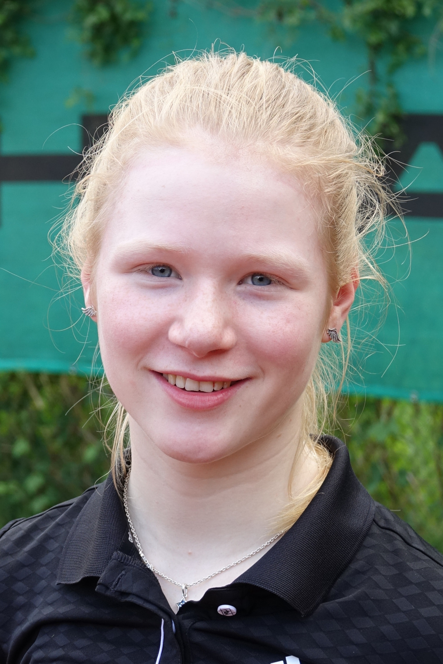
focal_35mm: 70
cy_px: 332
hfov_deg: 19.5
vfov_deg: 28.8
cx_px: 222
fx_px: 1292
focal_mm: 25.61
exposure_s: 1/100
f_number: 3.5
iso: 100
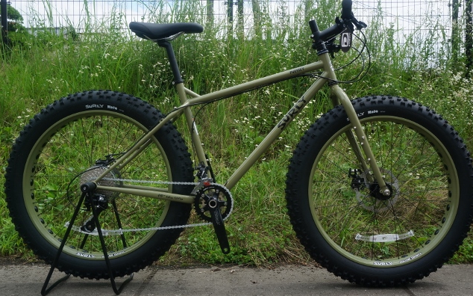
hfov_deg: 51.0
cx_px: 238
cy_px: 142
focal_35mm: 39
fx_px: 496
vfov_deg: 33.1
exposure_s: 1/80
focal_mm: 25
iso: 100
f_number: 11
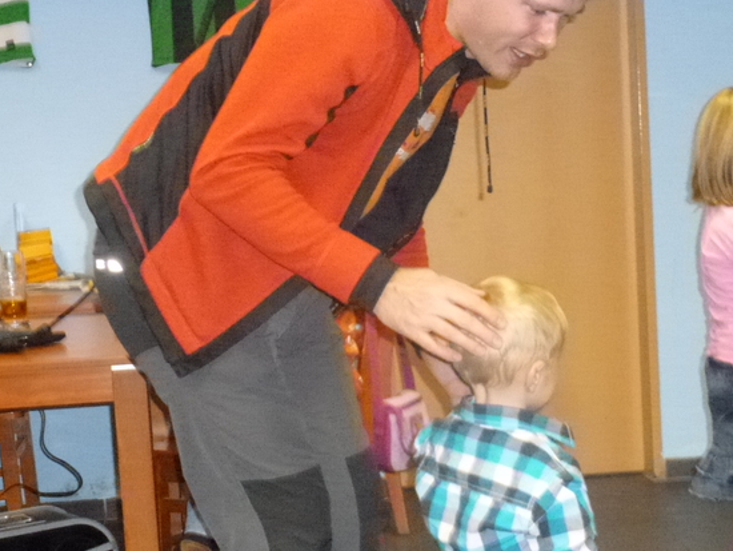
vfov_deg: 18.4
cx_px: 433
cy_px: 391
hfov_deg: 24.4
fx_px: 1695
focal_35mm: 80
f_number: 4.2
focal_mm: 9.9
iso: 1600
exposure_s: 1/60
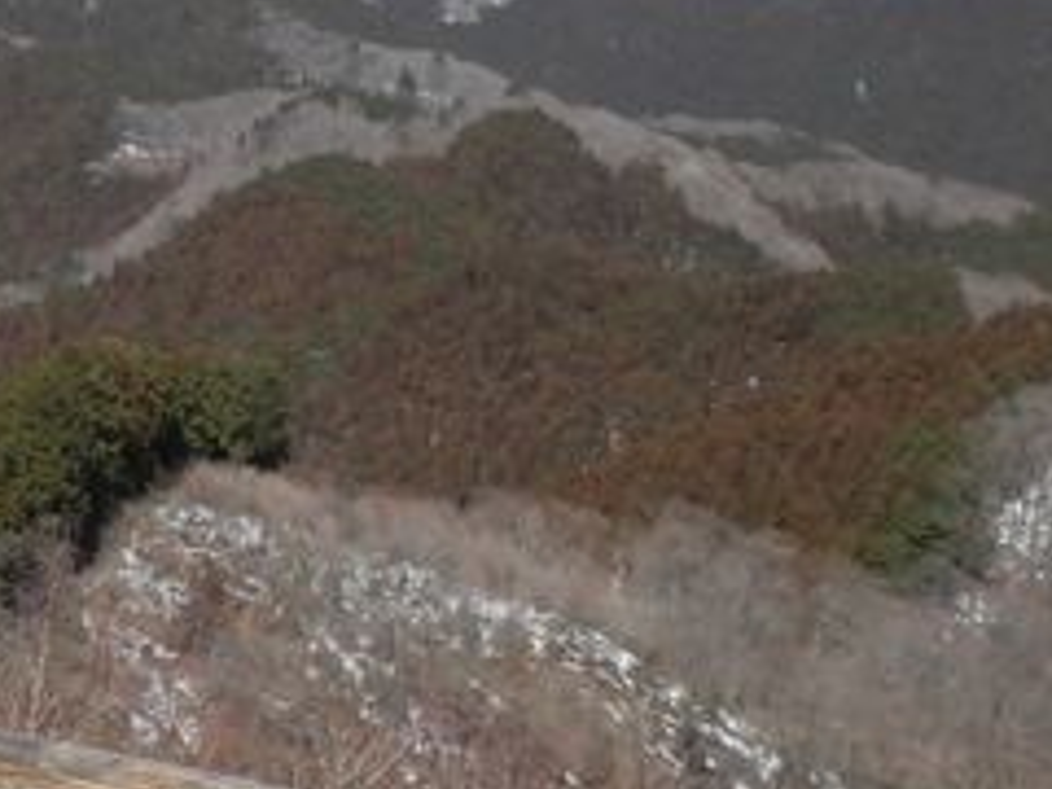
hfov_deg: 18.8
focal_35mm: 90
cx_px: -587
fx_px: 2735
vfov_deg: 16.3
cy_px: 149
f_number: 9
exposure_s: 1/100
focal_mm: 5
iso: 80
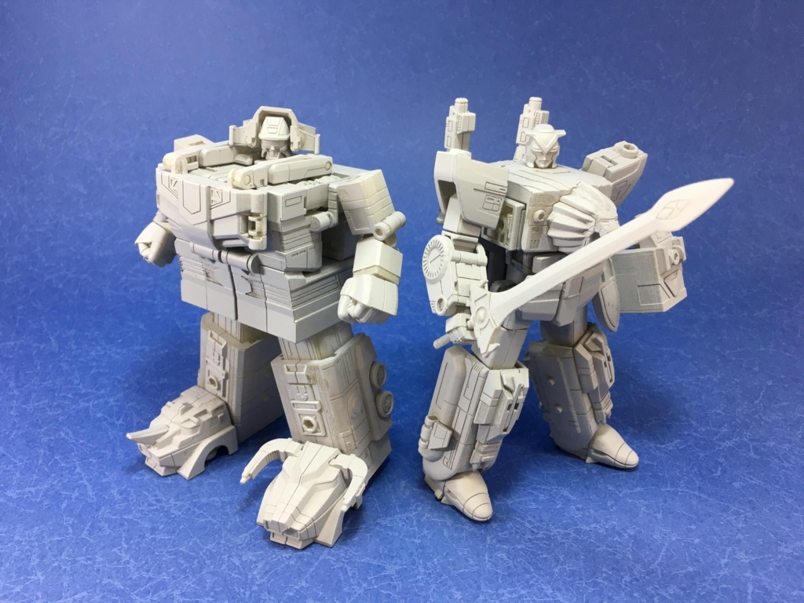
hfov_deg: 61.7
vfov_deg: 48.2
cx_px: 402
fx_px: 674
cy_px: 302
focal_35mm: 29
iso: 25
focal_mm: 4.15
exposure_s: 1/33
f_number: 2.2
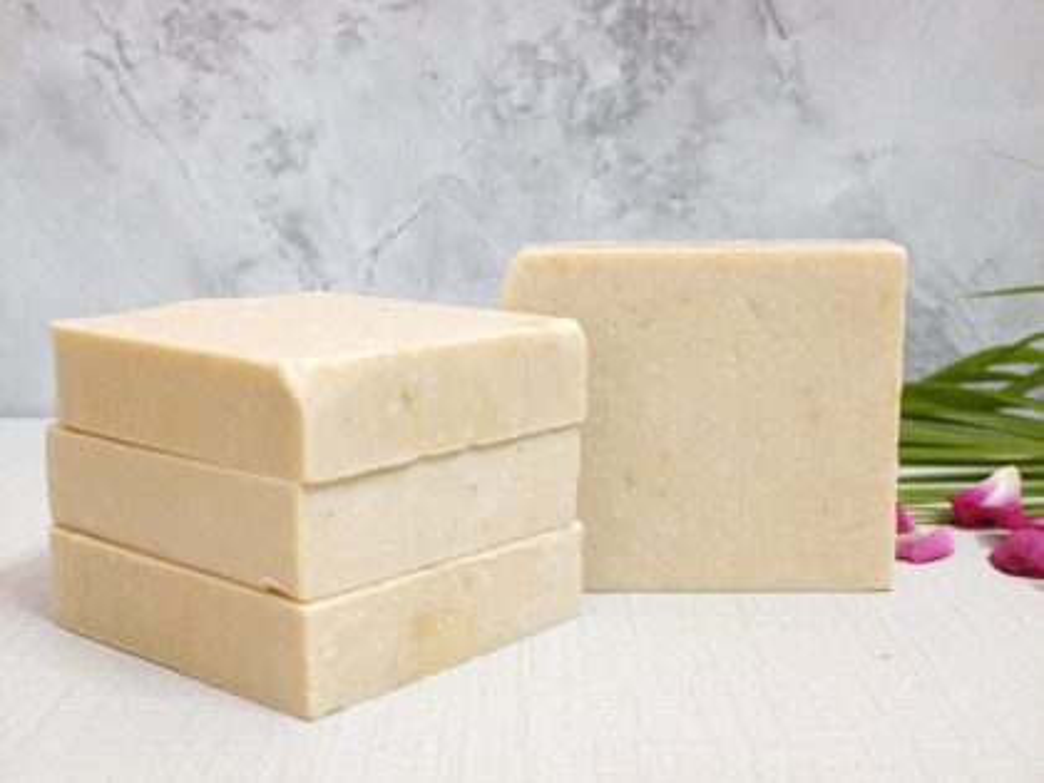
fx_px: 1417
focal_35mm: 47
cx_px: 522
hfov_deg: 40.4
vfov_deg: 30.9
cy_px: 392
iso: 1250
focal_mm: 7.08
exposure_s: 1/25
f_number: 4.5
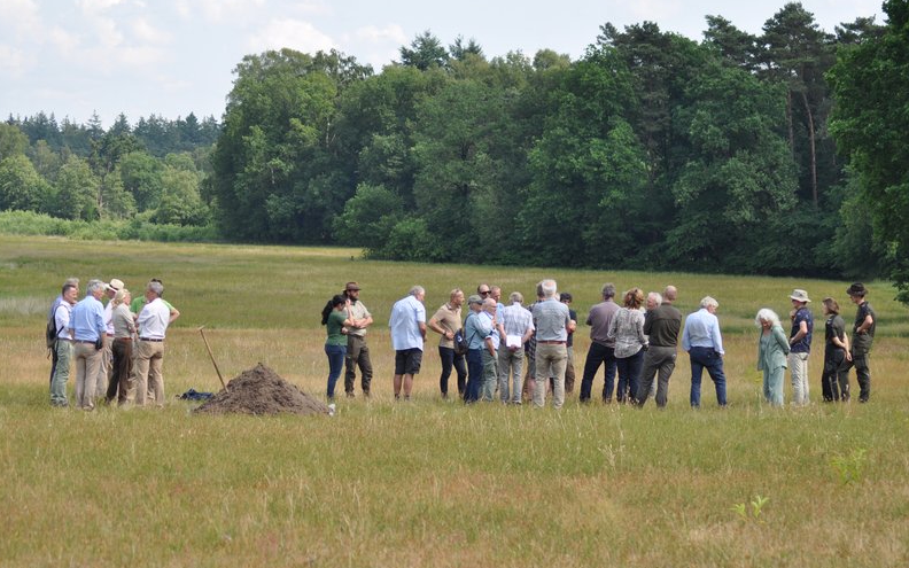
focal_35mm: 108
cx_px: 451
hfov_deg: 19.3
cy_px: 275
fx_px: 2676
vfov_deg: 12.1
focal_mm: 70
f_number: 5.6
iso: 200
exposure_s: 1/500
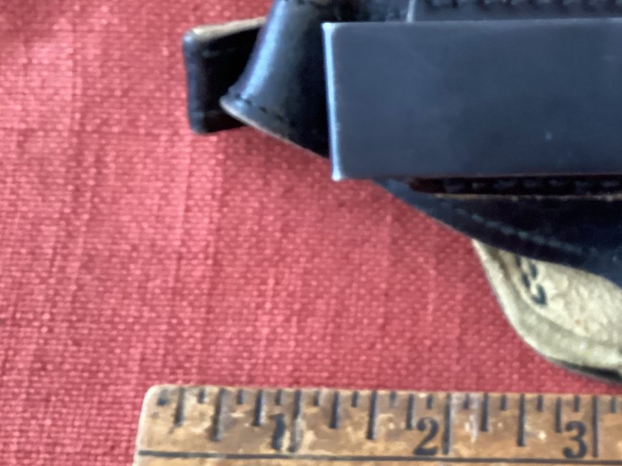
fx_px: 1006
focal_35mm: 56
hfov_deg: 32.7
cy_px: 187
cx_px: 551
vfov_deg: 26.0
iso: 640
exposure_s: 1/30
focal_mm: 3.3
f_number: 2.4
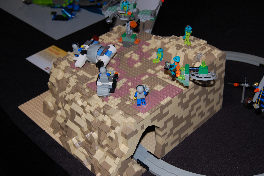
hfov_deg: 42.4
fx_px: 341
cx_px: 132
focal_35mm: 46
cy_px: 88
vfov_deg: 28.9
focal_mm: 31
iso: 400
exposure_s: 1/60
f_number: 4.5
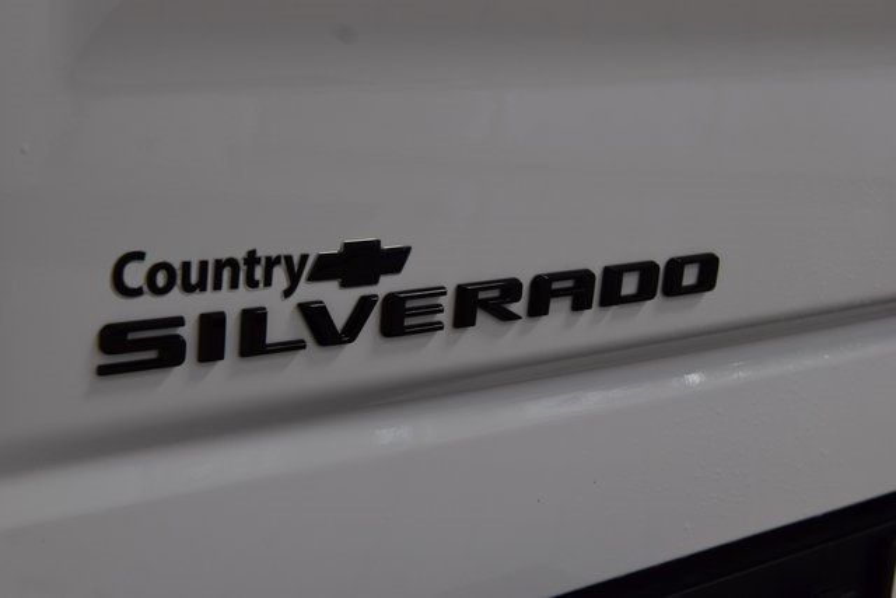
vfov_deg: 20.2
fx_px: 1680
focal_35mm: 68
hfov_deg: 29.9
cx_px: 448
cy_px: 299
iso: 400
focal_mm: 45
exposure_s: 1/25
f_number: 7.1
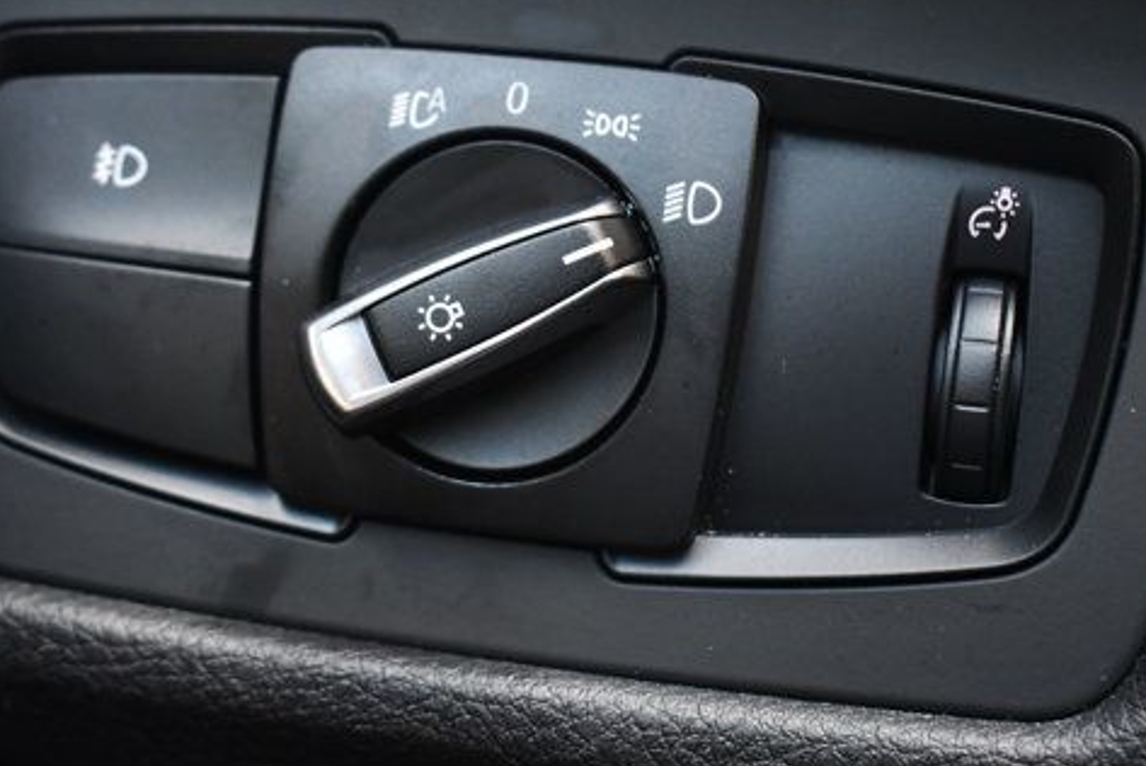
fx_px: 2325
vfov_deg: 18.7
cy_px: 270
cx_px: 518
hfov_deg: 27.7
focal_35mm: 73
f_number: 4.8
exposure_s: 1/125
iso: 2200
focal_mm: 36
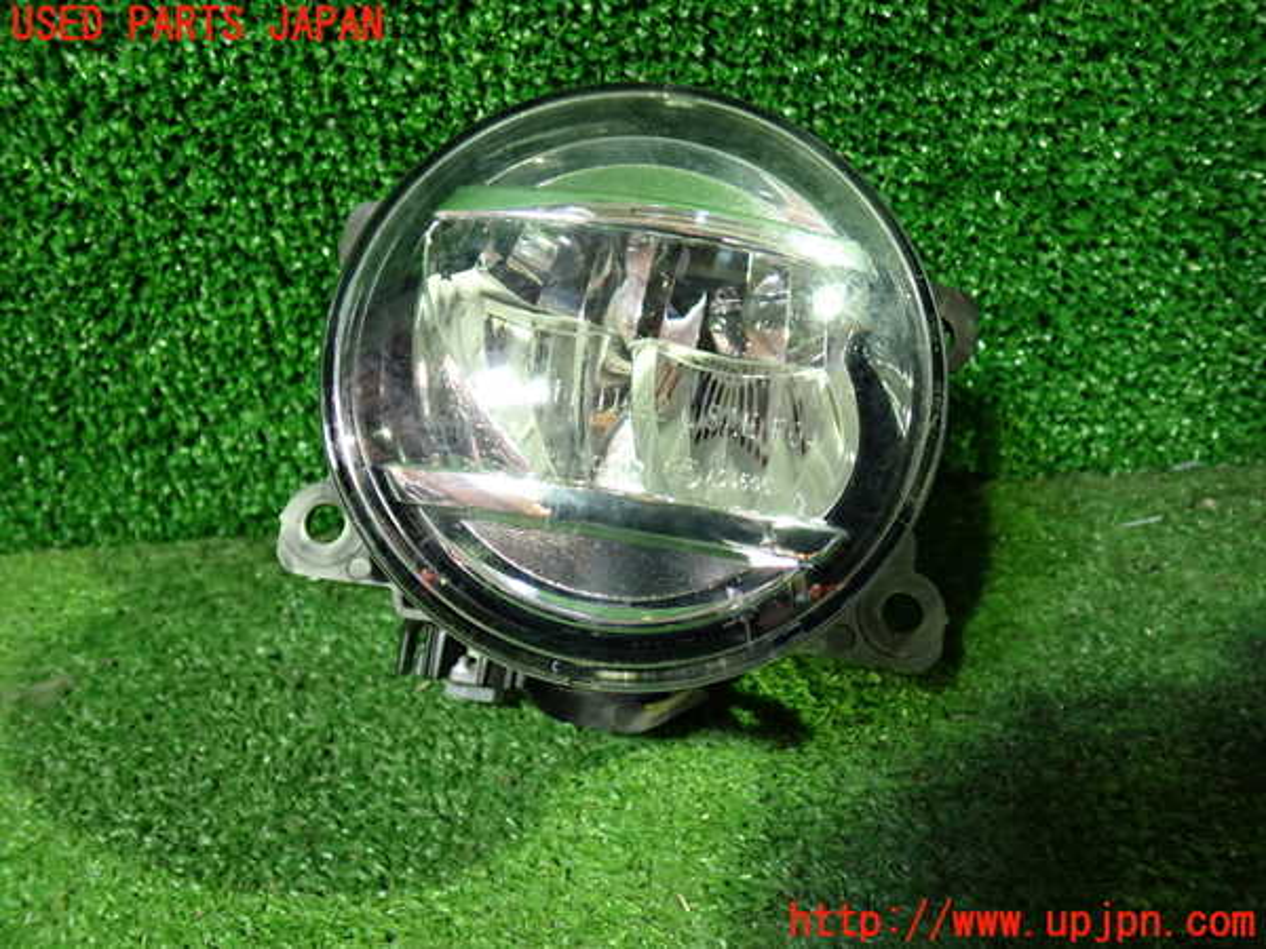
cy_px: 474
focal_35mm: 30
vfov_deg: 46.8
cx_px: 633
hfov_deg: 60.0
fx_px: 1097
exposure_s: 1/30
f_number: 2.3
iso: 800
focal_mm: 5.4
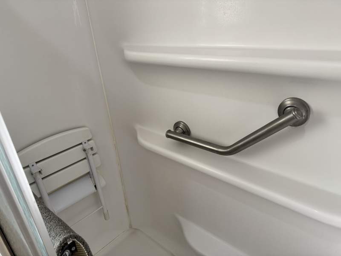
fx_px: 236
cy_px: 128
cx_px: 170
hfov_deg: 71.6
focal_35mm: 24
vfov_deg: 56.8
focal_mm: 6.76
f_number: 1.78
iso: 200
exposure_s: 1/120
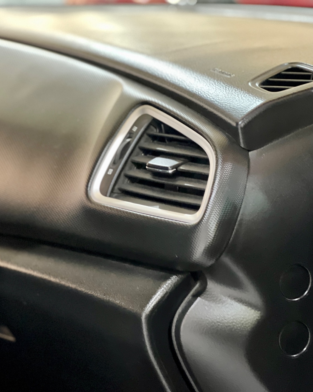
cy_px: 195
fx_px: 1170
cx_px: 67
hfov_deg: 15.2
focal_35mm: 101
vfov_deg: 19.0
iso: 640
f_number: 2.8
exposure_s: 1/15
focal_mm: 9
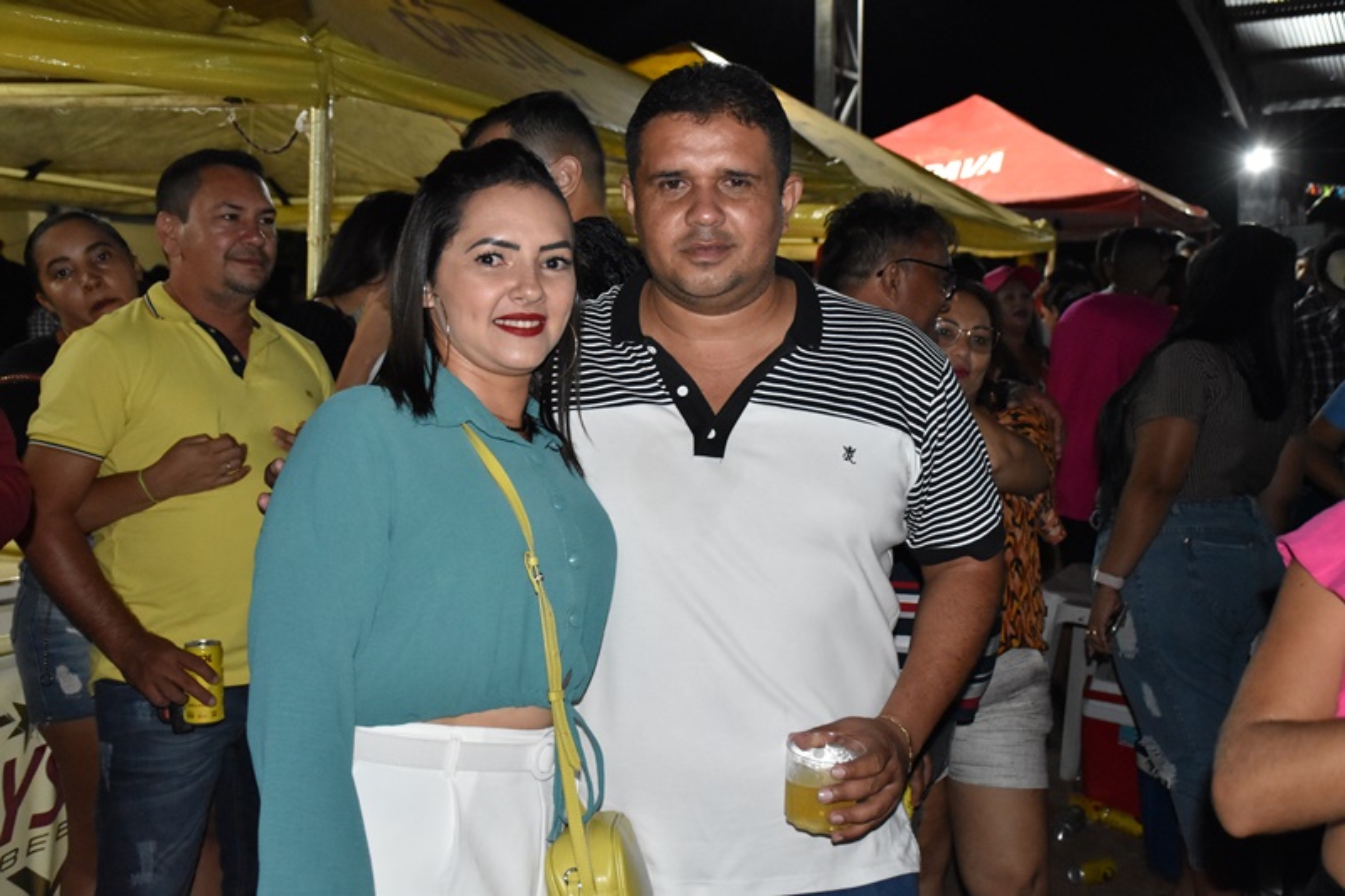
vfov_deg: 33.0
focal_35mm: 40
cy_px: 448
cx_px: 672
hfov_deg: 47.9
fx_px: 1513
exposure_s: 1/100
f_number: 4
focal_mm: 27
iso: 3200
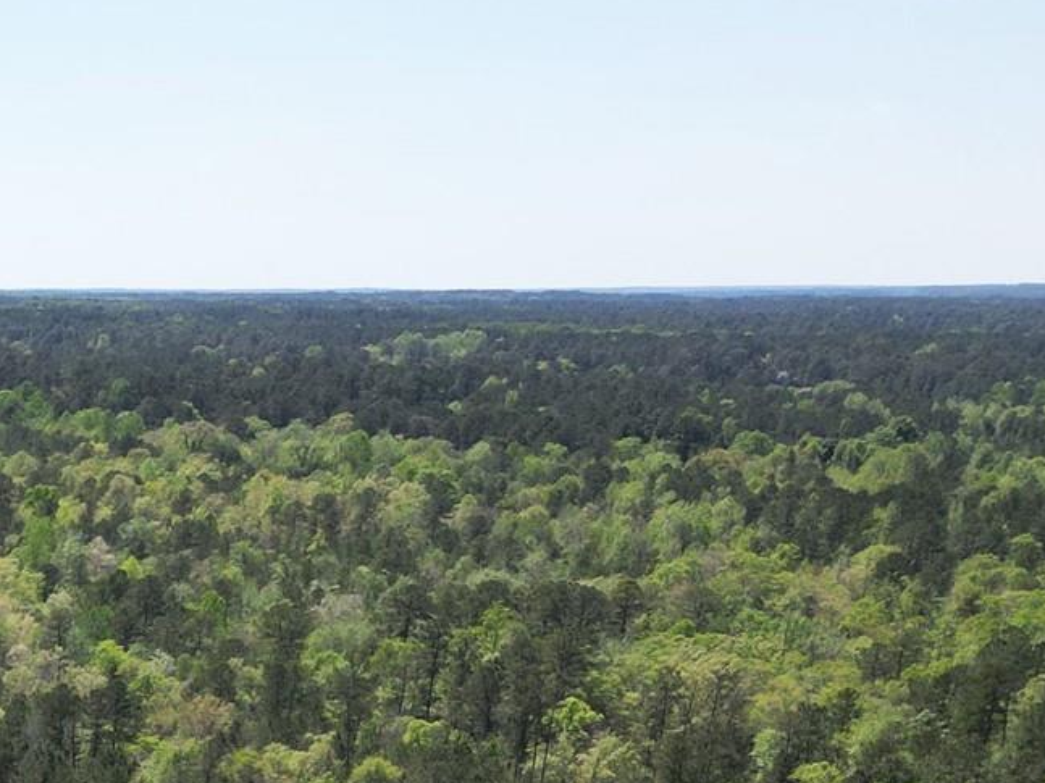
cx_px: -338
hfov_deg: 22.7
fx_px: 2294
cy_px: 1101
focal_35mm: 76
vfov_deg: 17.8
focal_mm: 6.72
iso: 130
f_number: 1.7
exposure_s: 1/3000
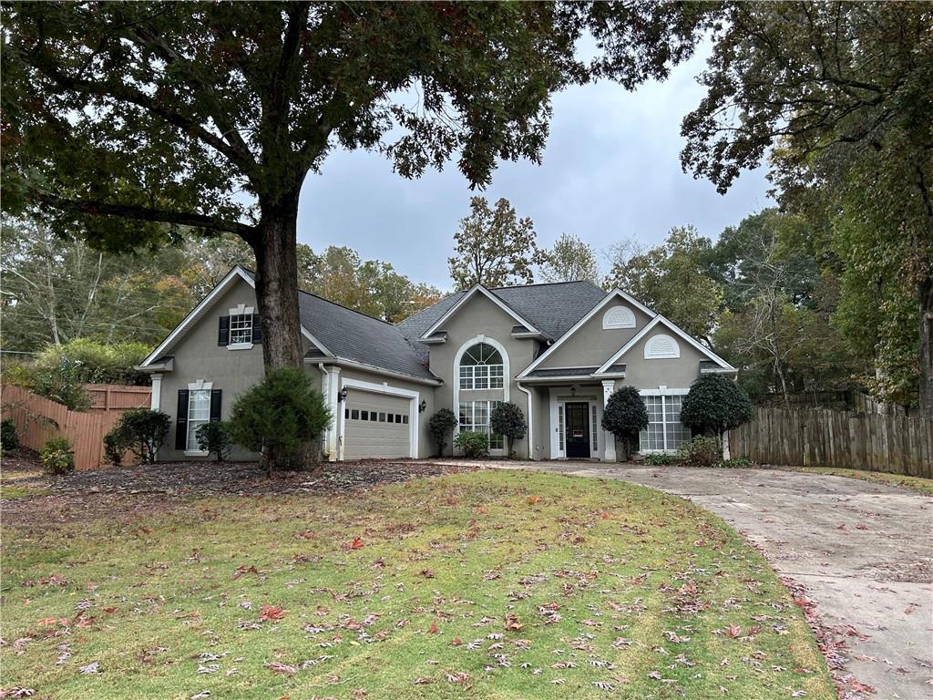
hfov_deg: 67.3
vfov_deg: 53.1
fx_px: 701
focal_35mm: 26
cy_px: 350
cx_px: 466
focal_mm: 5.7
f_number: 1.5
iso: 50
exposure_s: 1/982
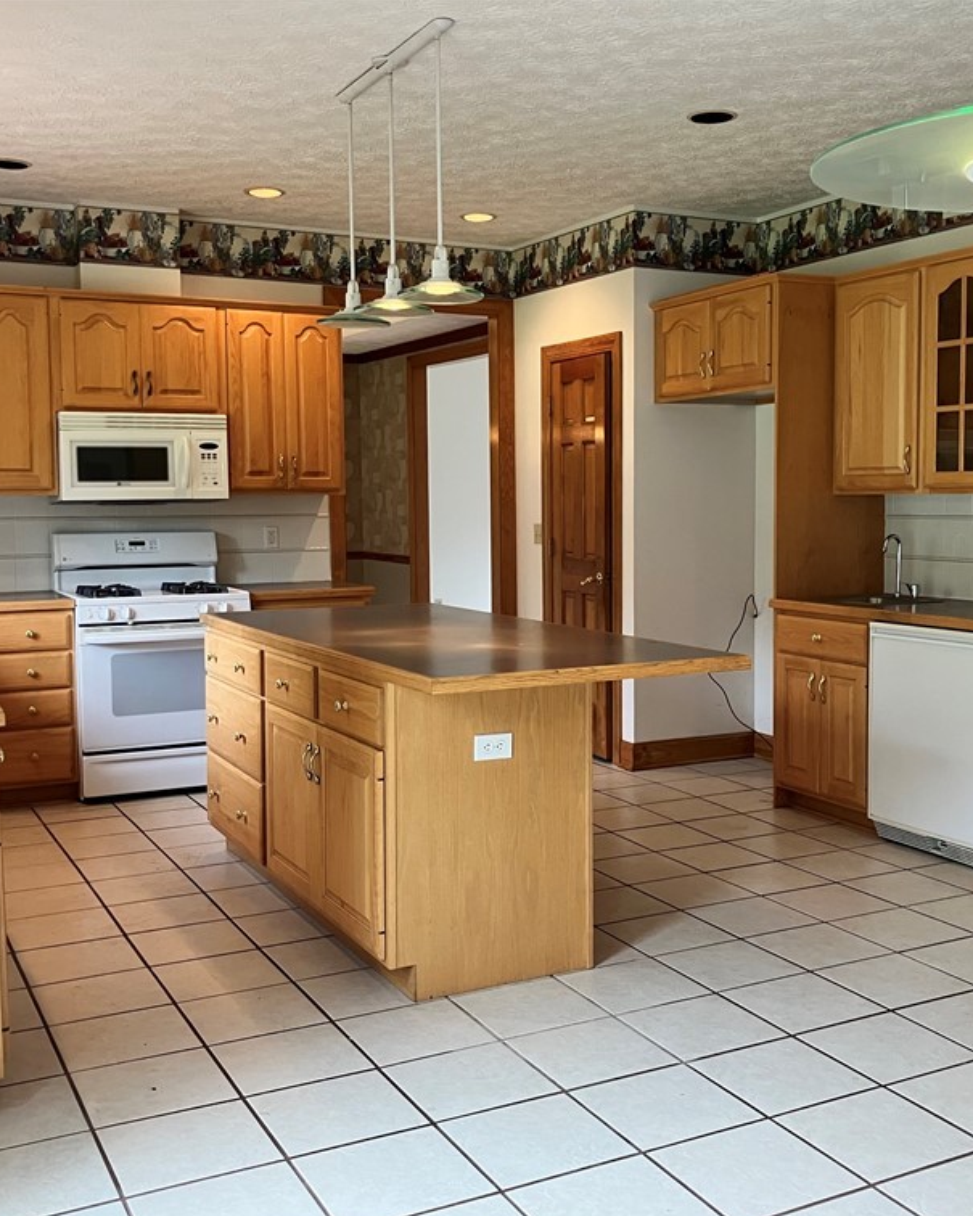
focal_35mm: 37
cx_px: 540
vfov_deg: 49.1
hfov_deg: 40.1
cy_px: 614
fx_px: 1332
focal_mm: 3.99
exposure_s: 1/60
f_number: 1.8
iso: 100
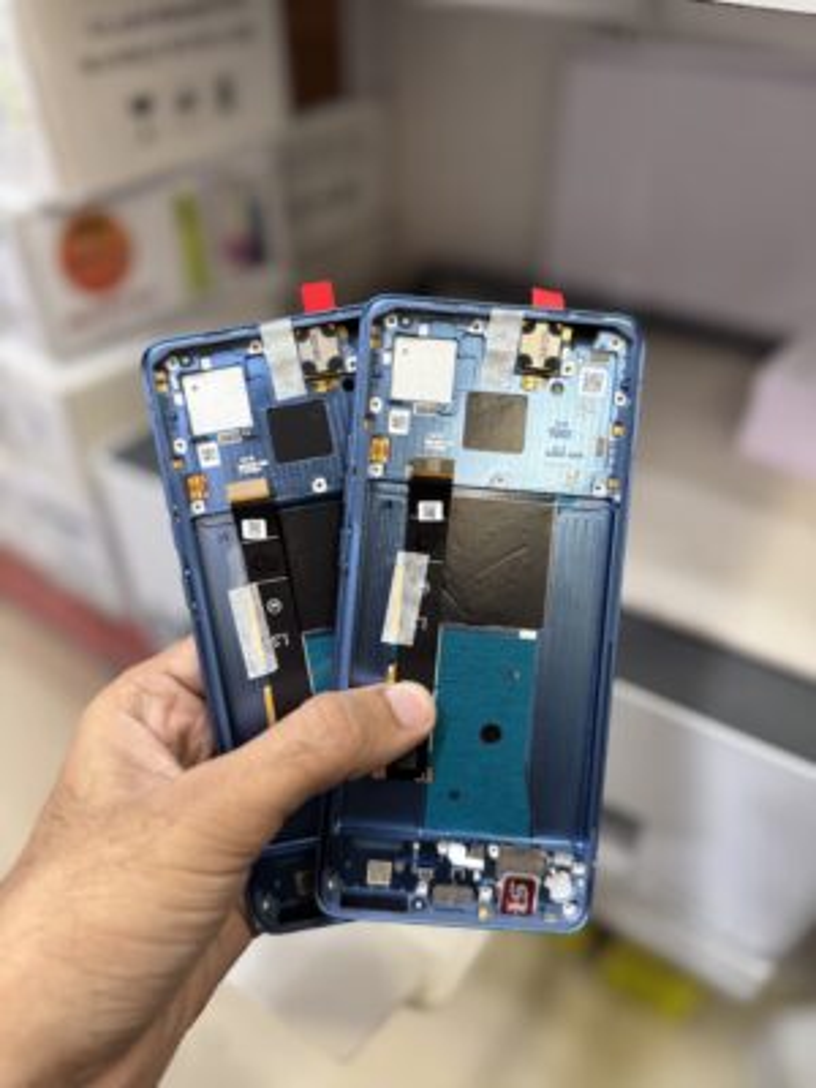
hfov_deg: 56.8
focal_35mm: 24
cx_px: 408
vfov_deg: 71.6
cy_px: 544
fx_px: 754
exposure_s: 1/50
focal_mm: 6.76
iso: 200
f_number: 1.78
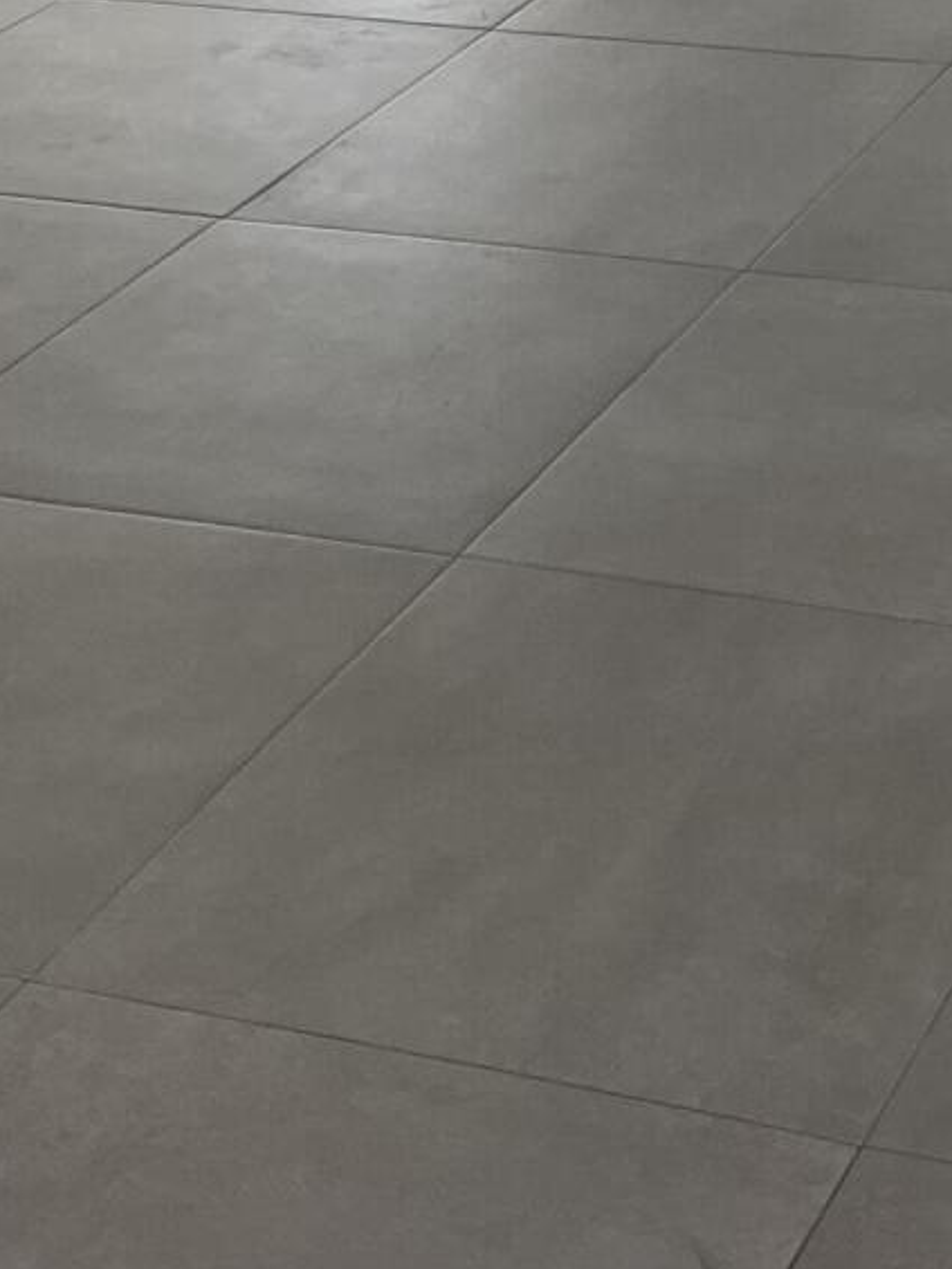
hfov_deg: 15.7
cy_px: -310
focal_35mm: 92
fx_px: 3372
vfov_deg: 19.8
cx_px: 983
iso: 125
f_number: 1.6
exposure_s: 1/121
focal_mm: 4.2
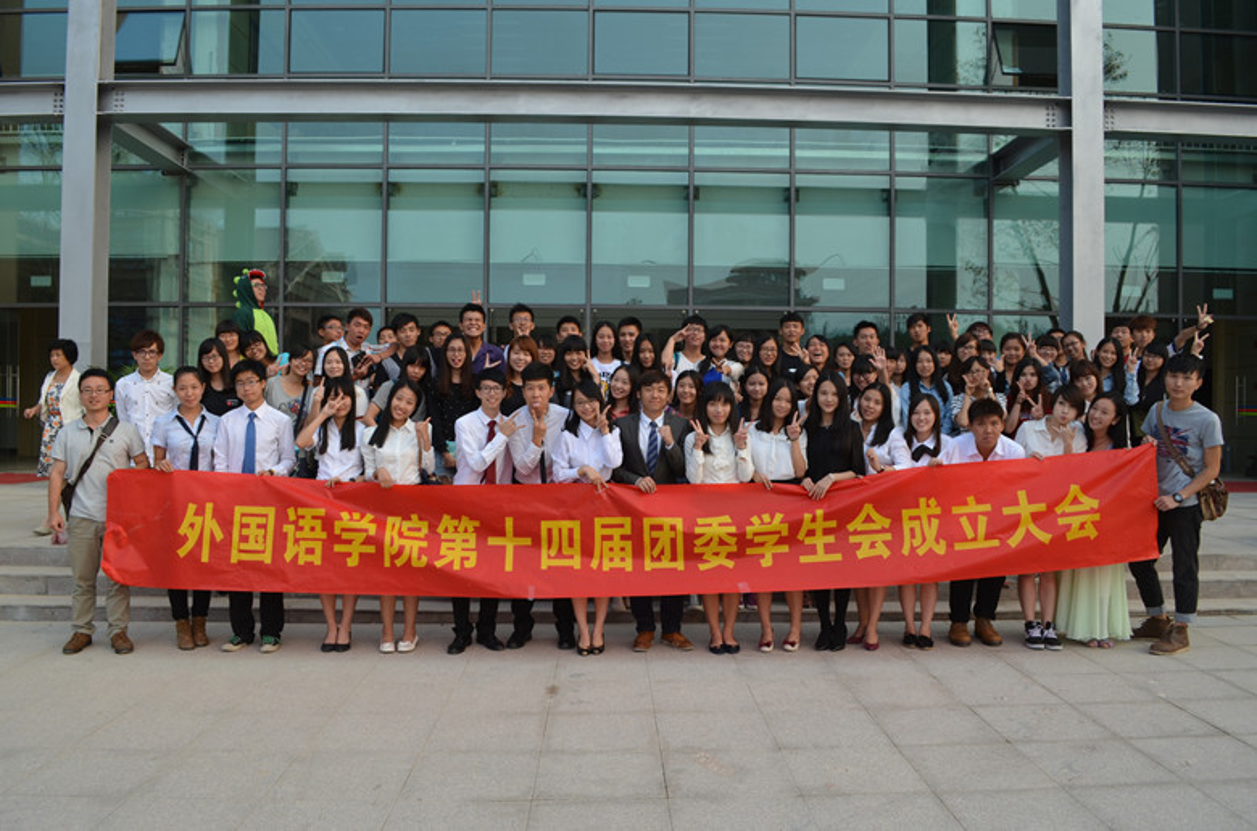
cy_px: 416
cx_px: 628
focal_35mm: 27
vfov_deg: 47.7
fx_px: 940
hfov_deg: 67.5
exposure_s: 1/125
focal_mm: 18
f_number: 5.6
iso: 200
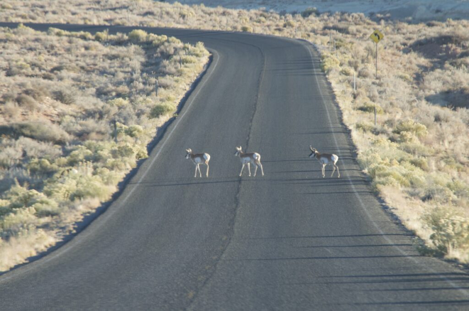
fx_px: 5850
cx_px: 234
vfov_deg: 3.0
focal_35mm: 450
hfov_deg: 4.6
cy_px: 156
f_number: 10
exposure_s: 1/200
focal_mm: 300
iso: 400
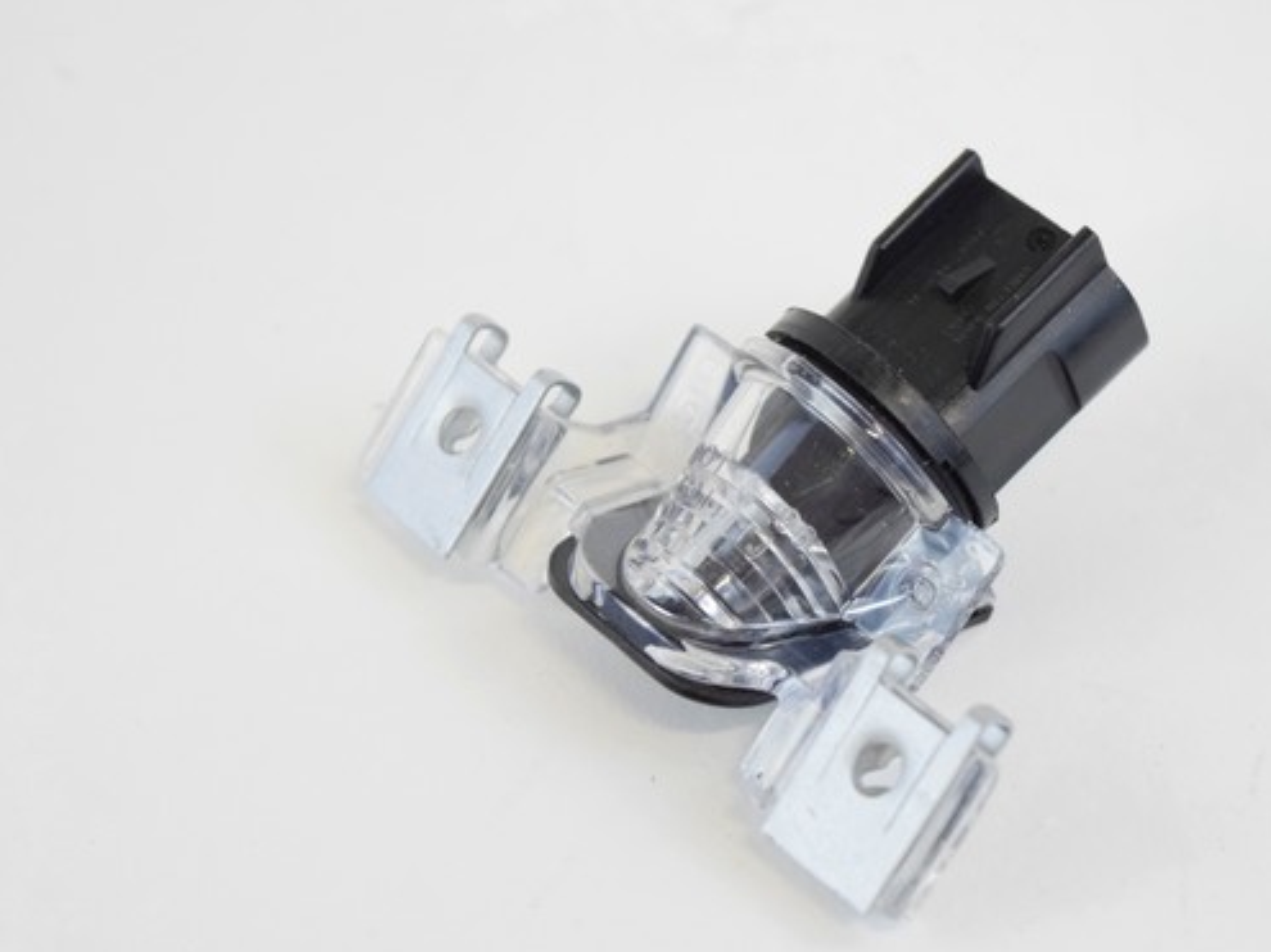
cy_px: 502
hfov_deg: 20.2
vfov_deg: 15.2
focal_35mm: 97
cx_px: 814
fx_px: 3561
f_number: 5.6
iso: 2200
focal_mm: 52
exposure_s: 1/60
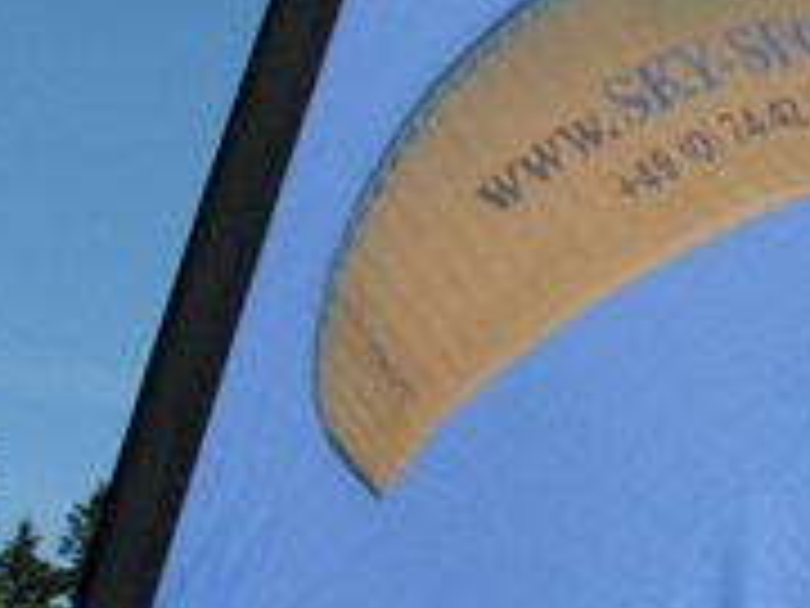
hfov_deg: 9.0
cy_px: -257
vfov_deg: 6.9
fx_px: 4984
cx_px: 1269
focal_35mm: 213
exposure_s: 1/350
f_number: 7.2
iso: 80
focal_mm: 10.7
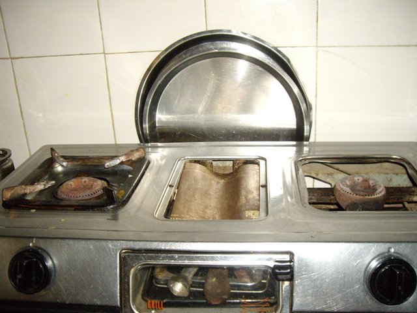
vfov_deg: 37.7
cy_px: 156
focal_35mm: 38
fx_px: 458
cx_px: 208
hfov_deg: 49.0
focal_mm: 6.2
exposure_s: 1/40
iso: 400
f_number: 2.7
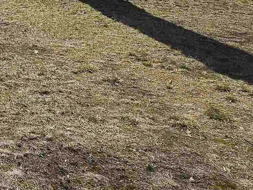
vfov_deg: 25.8
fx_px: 395
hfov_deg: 26.8
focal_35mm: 54
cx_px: -114
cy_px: 4
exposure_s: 1/2715
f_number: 2.2
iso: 50
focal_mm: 2.2
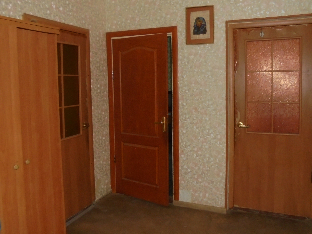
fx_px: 279
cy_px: 99
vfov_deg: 45.3
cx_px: 157
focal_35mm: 31
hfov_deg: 58.4
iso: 400
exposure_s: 1/30
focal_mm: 4.6
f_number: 3.5
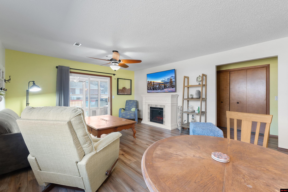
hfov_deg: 100.4
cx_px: 144
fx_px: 120
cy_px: 96
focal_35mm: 15
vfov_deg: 77.3
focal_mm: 10
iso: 400
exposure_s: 1/4
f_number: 8
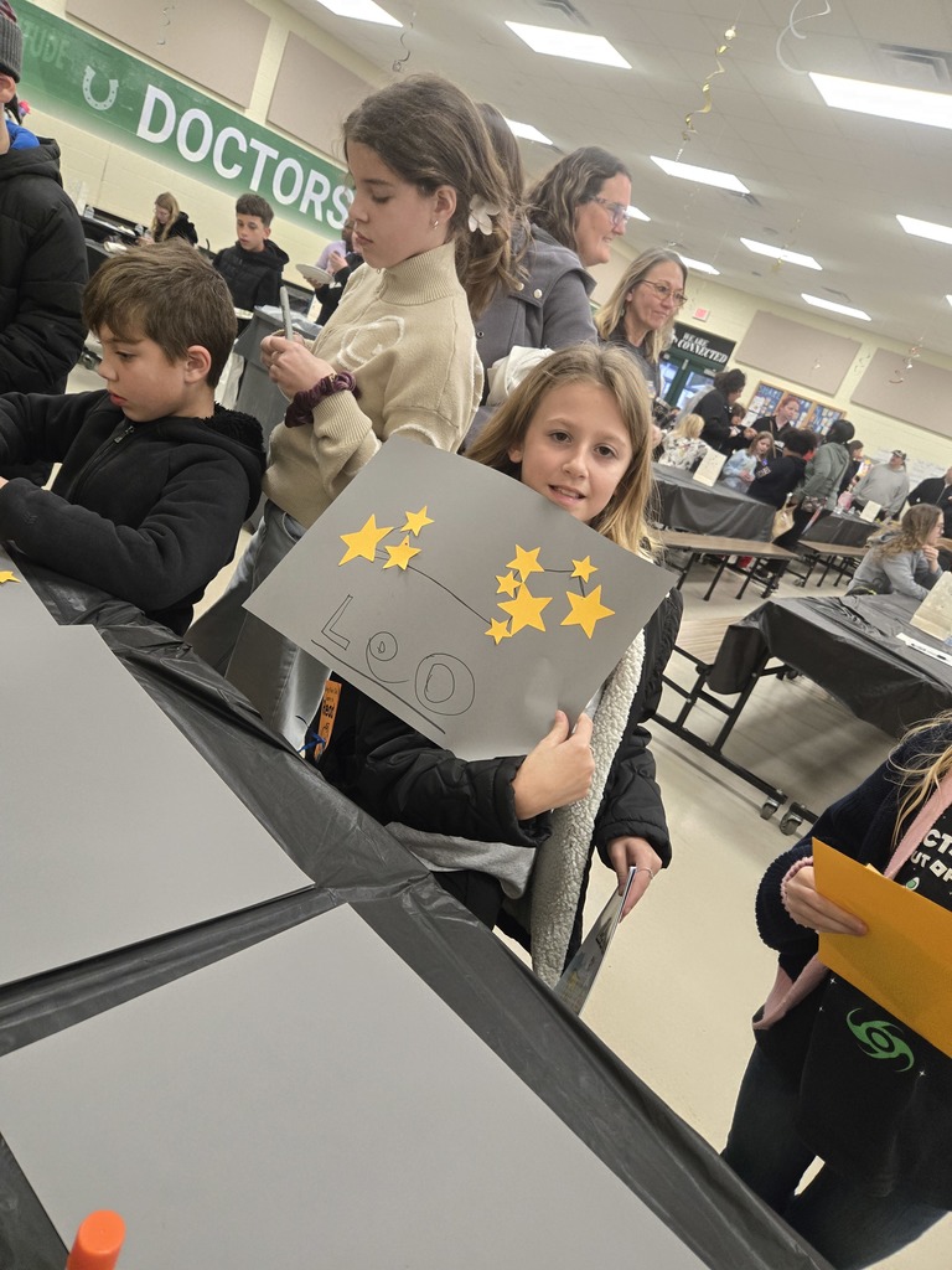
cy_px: 635
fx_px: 843
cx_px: 476
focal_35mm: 23
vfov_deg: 73.9
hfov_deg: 58.9
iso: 800
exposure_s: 1/120
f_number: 1.8
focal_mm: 5.4
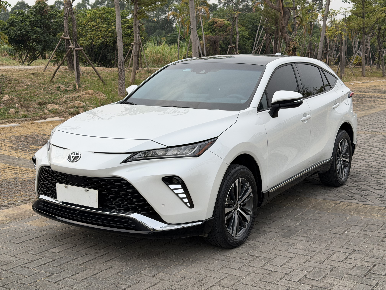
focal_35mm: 48
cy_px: 145
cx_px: 193
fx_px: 535
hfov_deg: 39.7
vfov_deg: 30.3
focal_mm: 6.76
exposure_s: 1/1883
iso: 64
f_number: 1.78
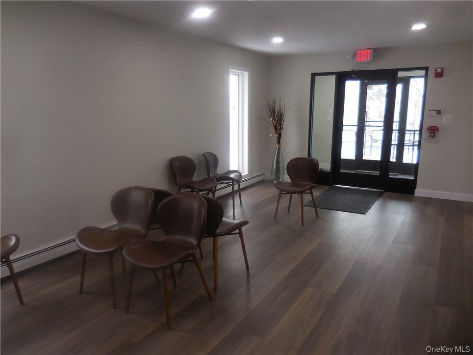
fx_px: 342
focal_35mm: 25
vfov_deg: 54.9
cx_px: 236
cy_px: 178
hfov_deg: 69.4
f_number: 3.3
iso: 125
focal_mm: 4.5
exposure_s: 1/50
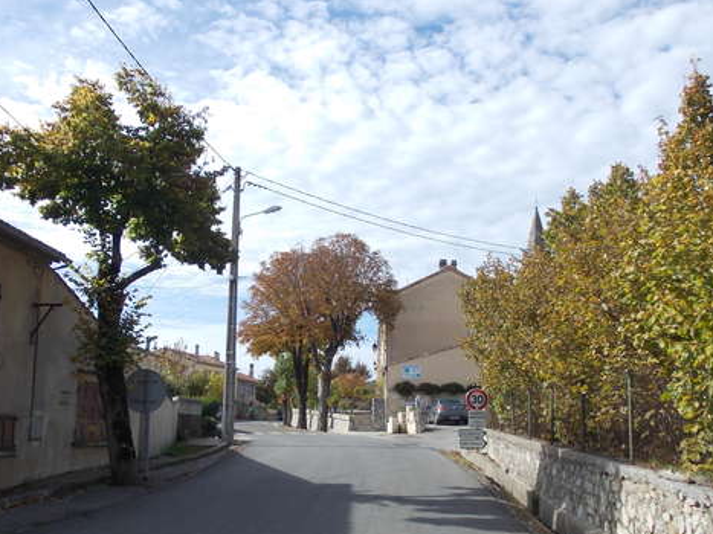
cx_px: 325
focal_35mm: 36
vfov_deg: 39.5
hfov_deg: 51.3
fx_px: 741
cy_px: 314
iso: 80
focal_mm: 4
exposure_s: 1/250
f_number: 5.4
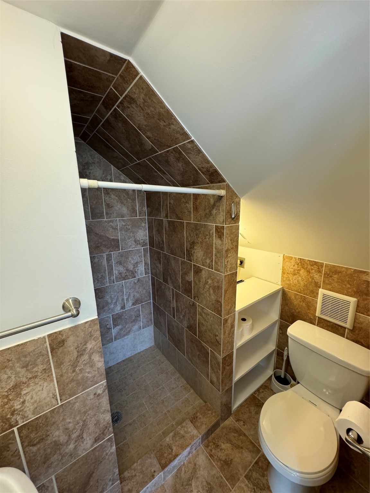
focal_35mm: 14
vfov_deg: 102.1
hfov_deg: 85.7
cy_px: 246
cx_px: 185
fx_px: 200
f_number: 2.2
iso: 320
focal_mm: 2.22
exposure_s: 1/120
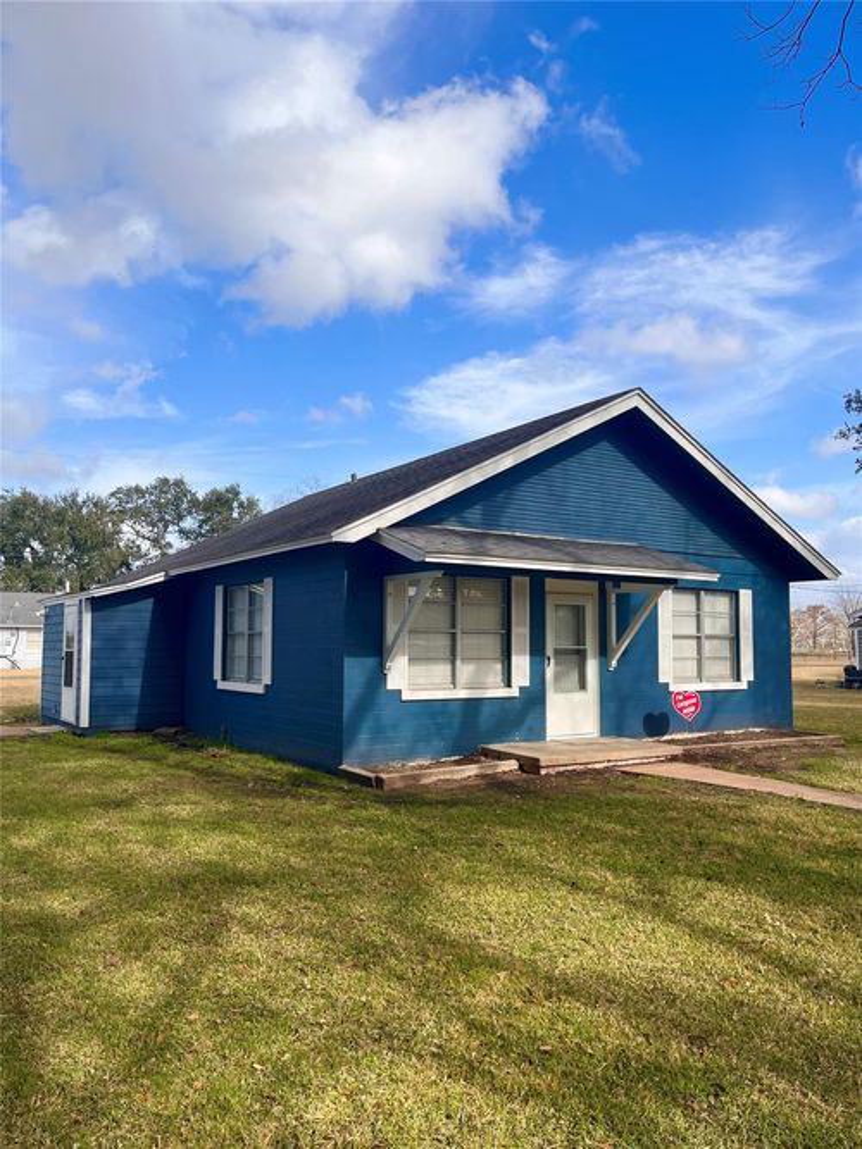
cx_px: 431
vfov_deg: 67.3
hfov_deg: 53.0
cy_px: 574
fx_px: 864
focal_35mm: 26
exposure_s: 1/3049
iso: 50
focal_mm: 5.1
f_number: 1.6
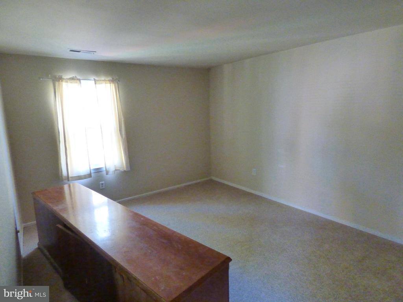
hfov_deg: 81.7
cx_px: 202
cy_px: 151
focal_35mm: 20
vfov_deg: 66.0
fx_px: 233
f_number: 2.8
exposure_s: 1/20
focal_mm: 3.58
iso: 1600
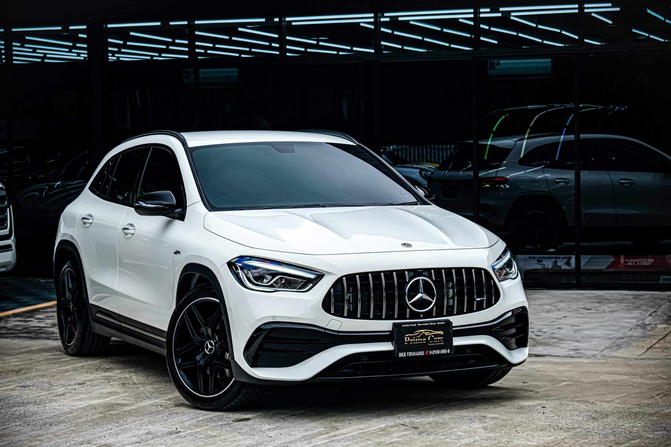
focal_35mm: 83
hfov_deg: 24.5
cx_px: 336
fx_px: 1547
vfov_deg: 16.5
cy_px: 224
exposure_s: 1/250
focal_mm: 55
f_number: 4.5
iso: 160
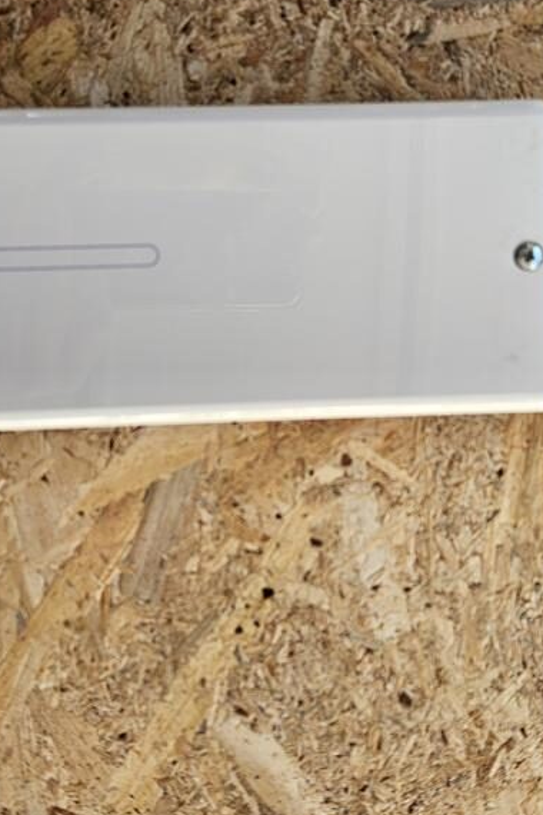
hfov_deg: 31.2
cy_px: 299
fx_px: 973
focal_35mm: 43
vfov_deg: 45.0
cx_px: 304
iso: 25
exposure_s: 1/214
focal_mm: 5.4
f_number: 1.8
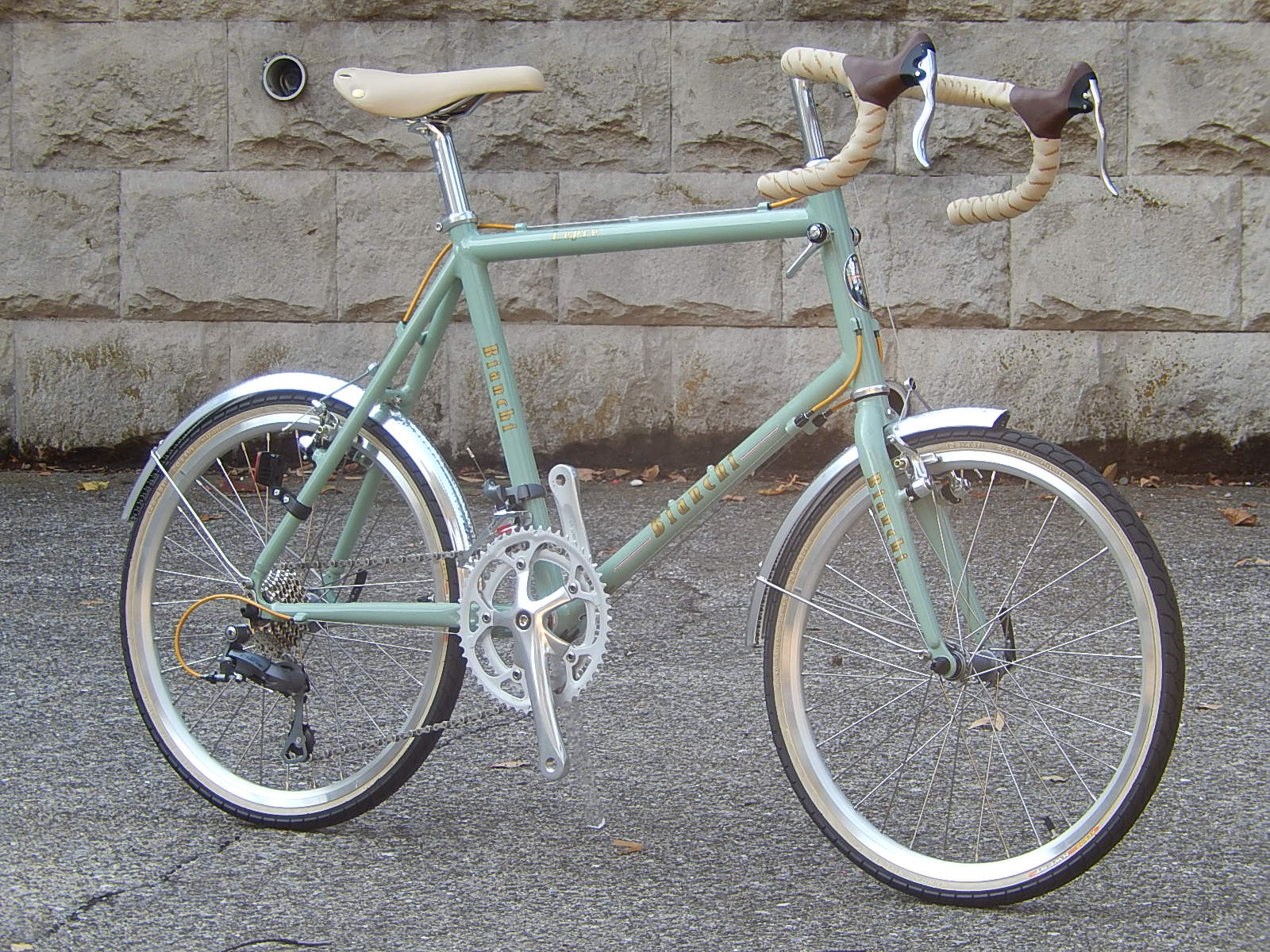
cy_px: 476
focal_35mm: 147
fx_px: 5393
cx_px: 635
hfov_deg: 13.4
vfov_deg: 10.1
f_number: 5.6
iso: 125
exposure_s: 1/60
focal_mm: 26.4
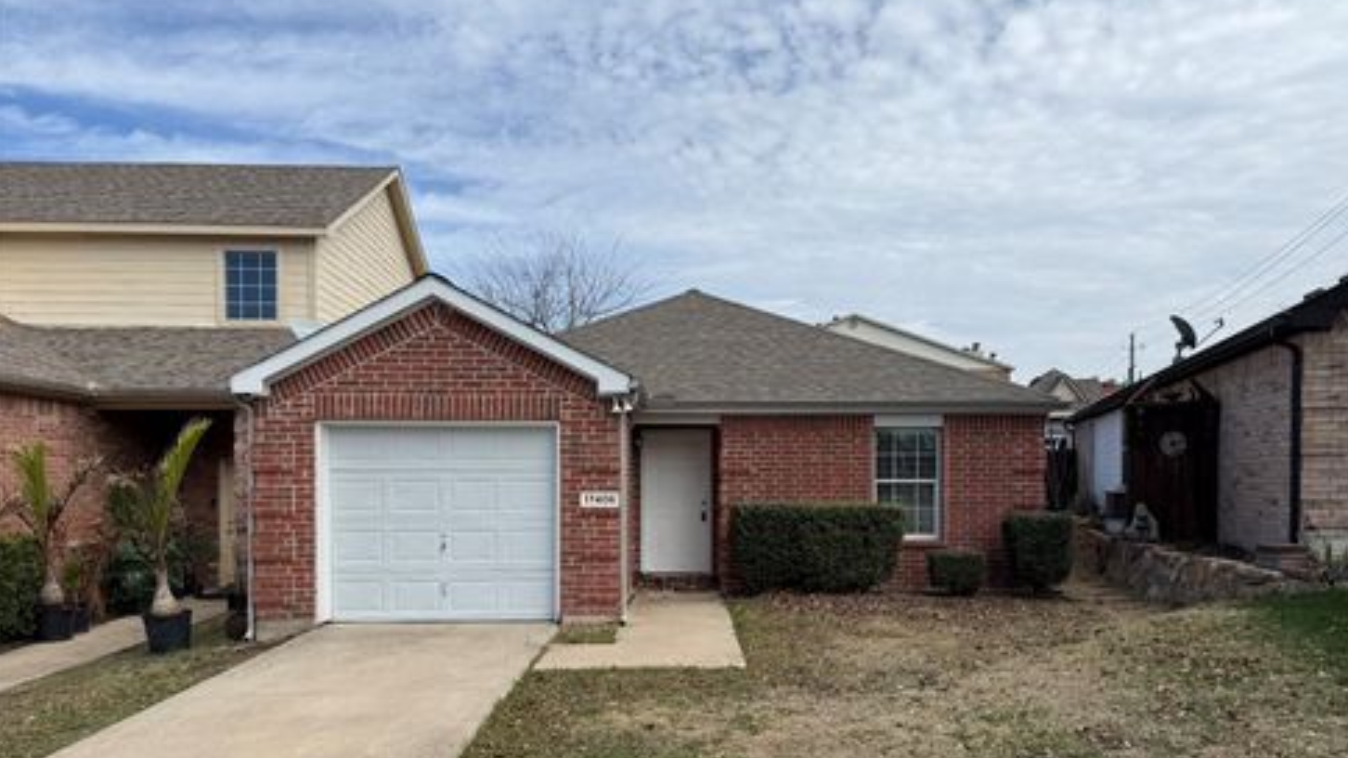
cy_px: 486
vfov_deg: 42.5
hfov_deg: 69.9
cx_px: 685
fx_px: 965
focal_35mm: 27
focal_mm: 6.76
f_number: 1.78
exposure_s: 1/4975
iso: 80
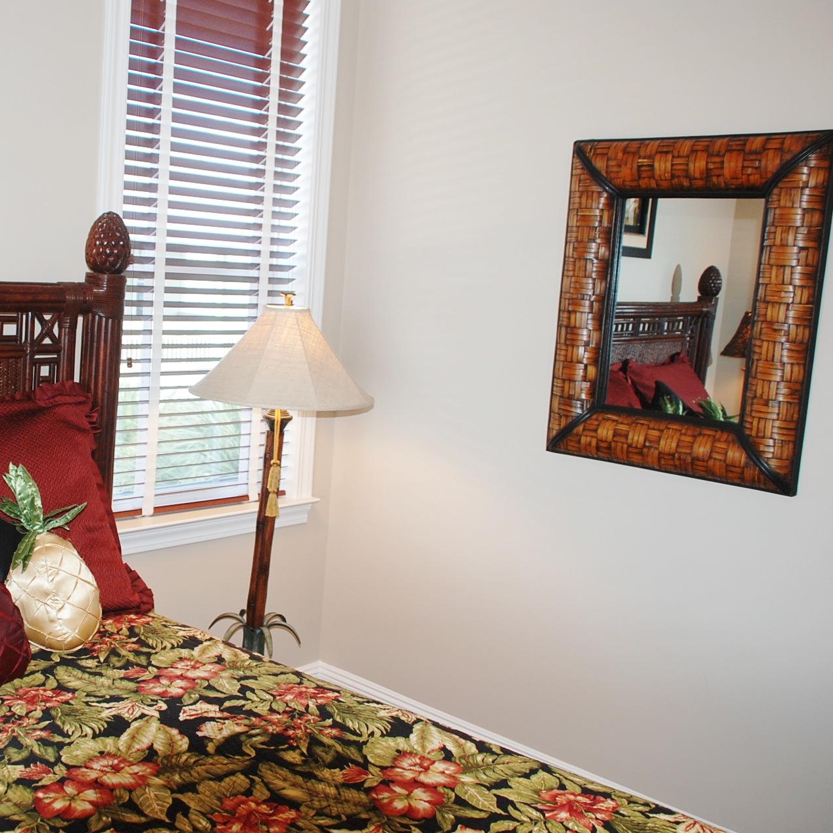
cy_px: 412
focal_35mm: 39
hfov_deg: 41.8
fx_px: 1062
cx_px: 230
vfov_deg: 42.8
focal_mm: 20
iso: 200
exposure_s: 1/60
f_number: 3.8
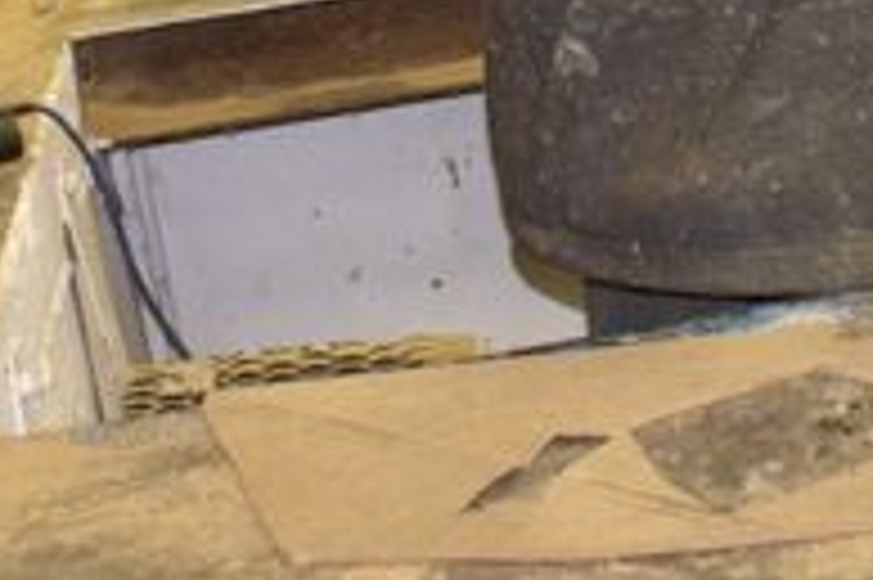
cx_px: 603
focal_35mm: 99
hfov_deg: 20.5
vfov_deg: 13.0
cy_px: -324
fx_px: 2399
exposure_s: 1/13
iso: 400
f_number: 4
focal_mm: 20
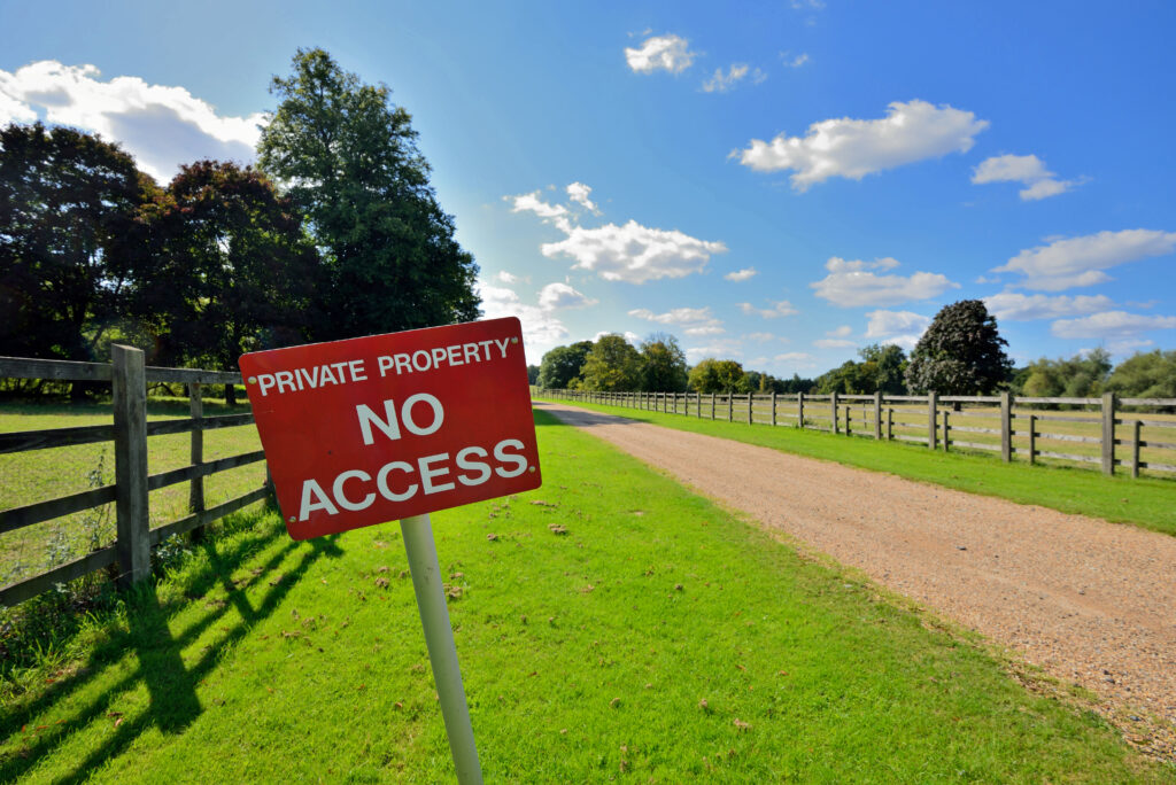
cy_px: 392
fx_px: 523
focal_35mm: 16
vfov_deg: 73.8
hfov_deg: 96.7
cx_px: 588
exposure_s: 1/320
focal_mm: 16
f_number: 9
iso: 320
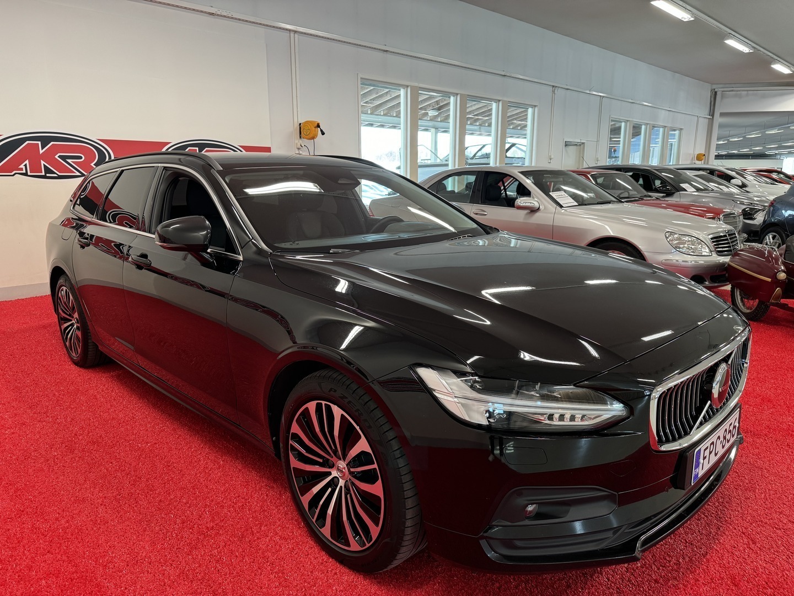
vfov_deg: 56.8
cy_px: 298
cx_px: 397
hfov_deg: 71.6
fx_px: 550
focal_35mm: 24
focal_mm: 6.76
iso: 200
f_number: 1.78
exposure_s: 1/50
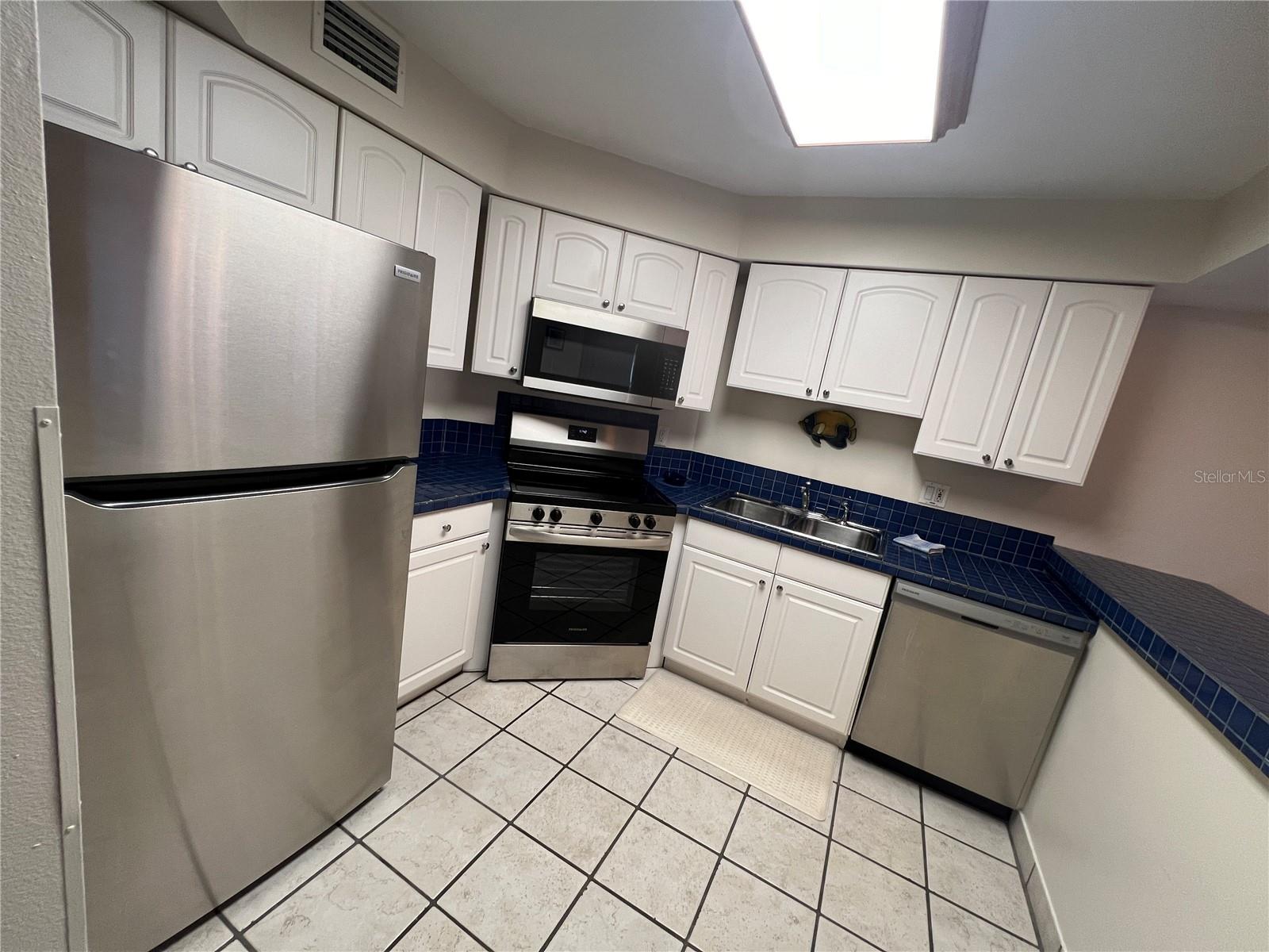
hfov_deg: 106.2
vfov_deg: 89.9
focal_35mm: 13
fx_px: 477
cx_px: 634
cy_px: 476
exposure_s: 1/120
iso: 250
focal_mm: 1.57
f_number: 1.8
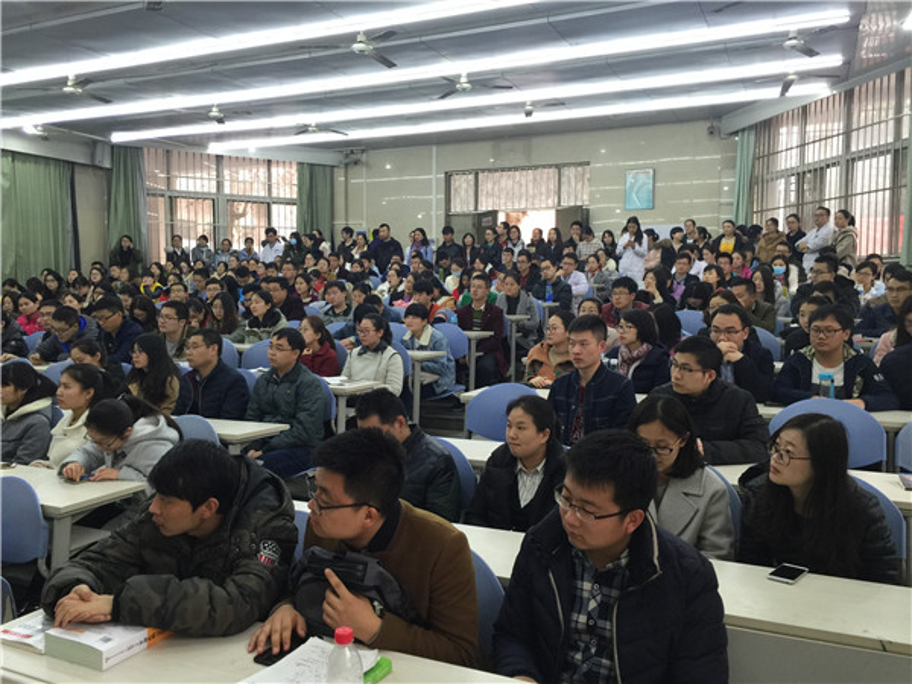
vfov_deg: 48.2
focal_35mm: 29
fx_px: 764
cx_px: 456
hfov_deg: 61.7
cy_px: 342
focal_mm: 4.15
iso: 50
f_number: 2.2
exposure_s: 1/30
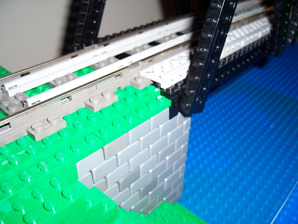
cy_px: 112
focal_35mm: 34
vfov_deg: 41.8
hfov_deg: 54.0
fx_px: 293
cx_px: 149
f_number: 2.7
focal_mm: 5.6
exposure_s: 1/60
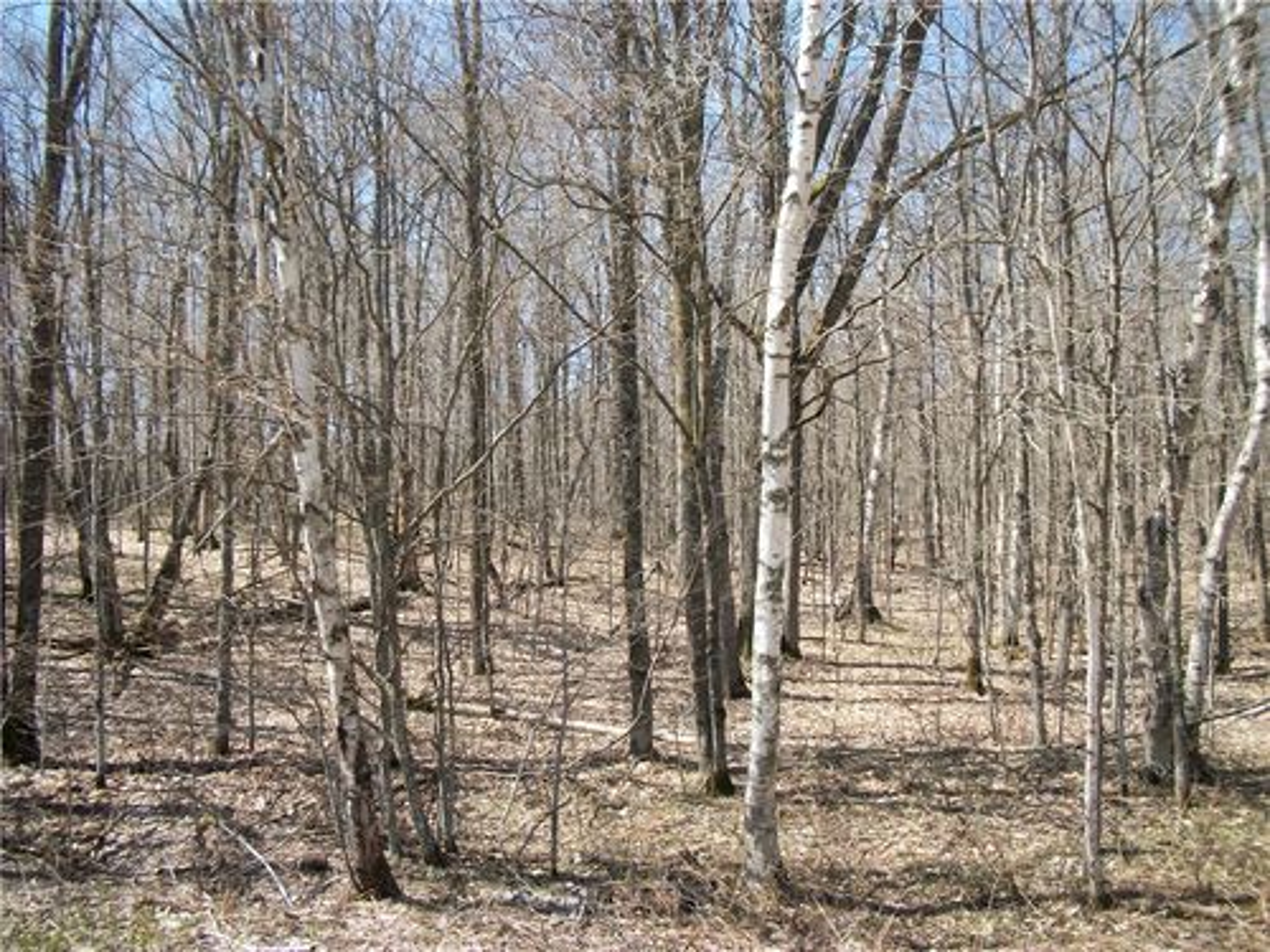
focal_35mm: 32
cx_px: 635
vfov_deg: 44.2
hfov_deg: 56.8
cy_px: 476
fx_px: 1174
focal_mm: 5.7
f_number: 8.8
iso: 80
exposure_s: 1/80
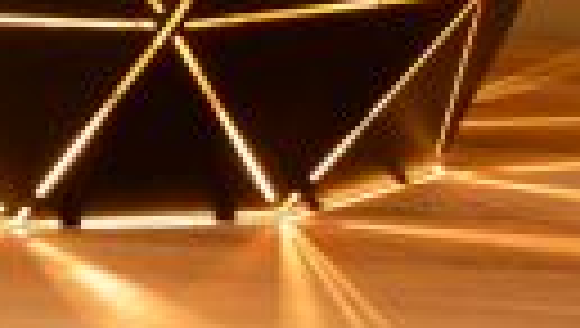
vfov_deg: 2.1
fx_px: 9010
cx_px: 980
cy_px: 189
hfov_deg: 3.7
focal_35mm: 585
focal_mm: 90
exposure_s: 1
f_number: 10
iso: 100
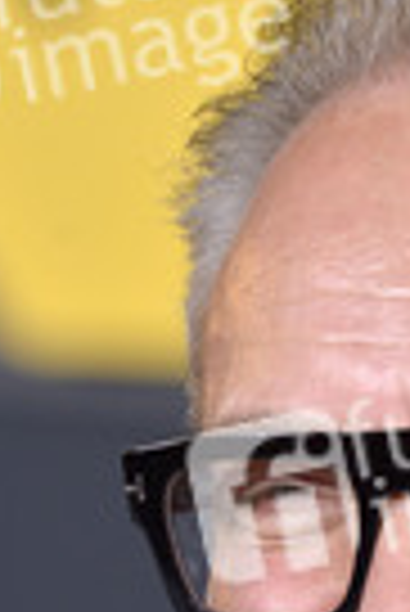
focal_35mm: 882
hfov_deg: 1.6
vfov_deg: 2.3
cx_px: 552
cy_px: 702
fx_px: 15028
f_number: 6.3
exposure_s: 1/500
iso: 400
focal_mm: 300
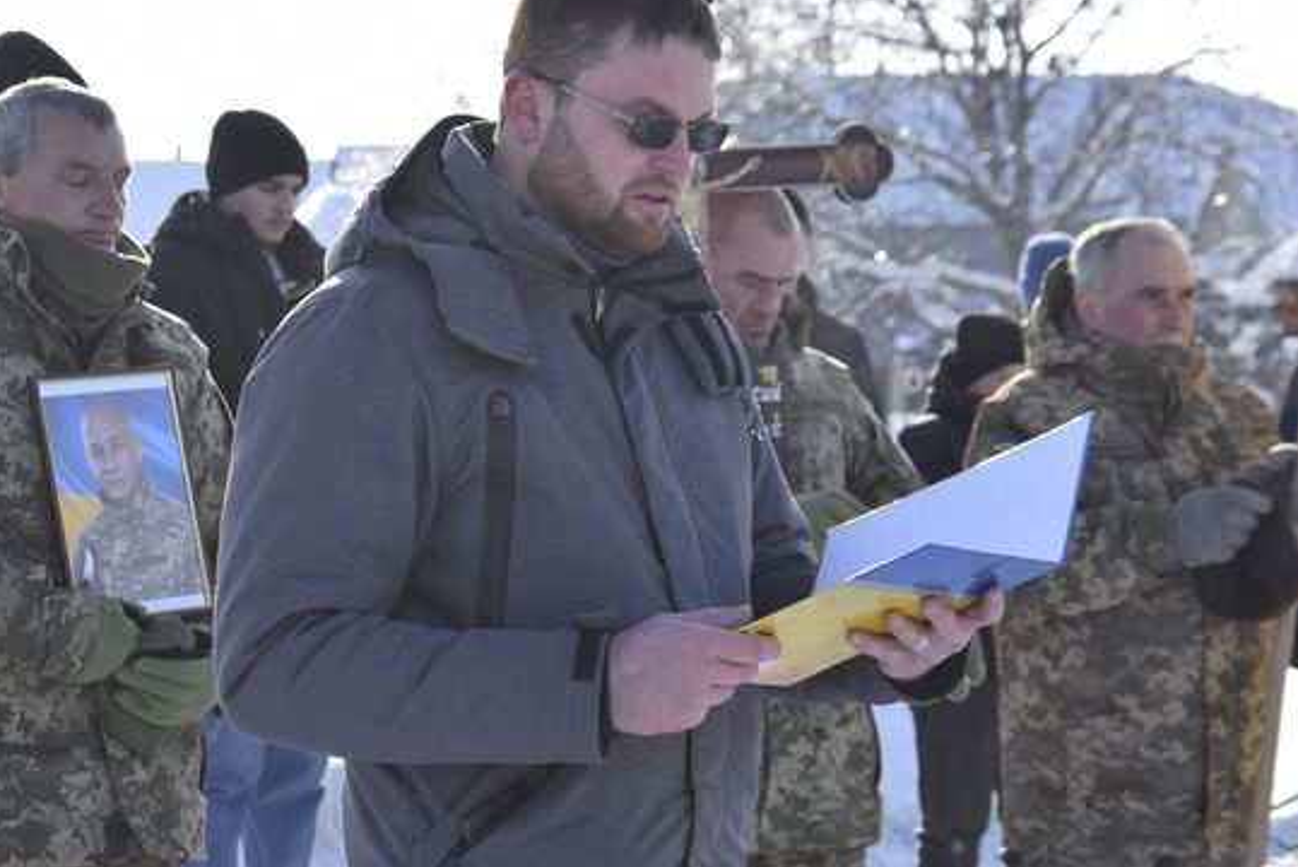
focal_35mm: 115
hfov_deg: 17.8
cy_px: 411
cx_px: 621
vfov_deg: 12.0
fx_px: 4137
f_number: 5.6
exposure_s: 1/640
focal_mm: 55
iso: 200
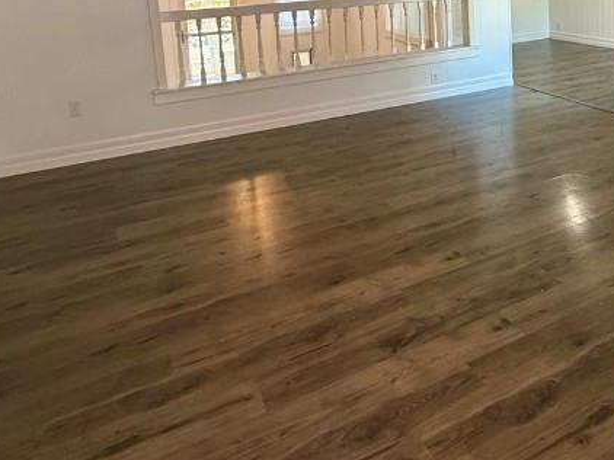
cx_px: 518
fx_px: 603
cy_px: 17
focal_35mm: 34
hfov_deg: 49.7
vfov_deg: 37.9
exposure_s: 1/60
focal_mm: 2.22
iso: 200
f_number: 2.2
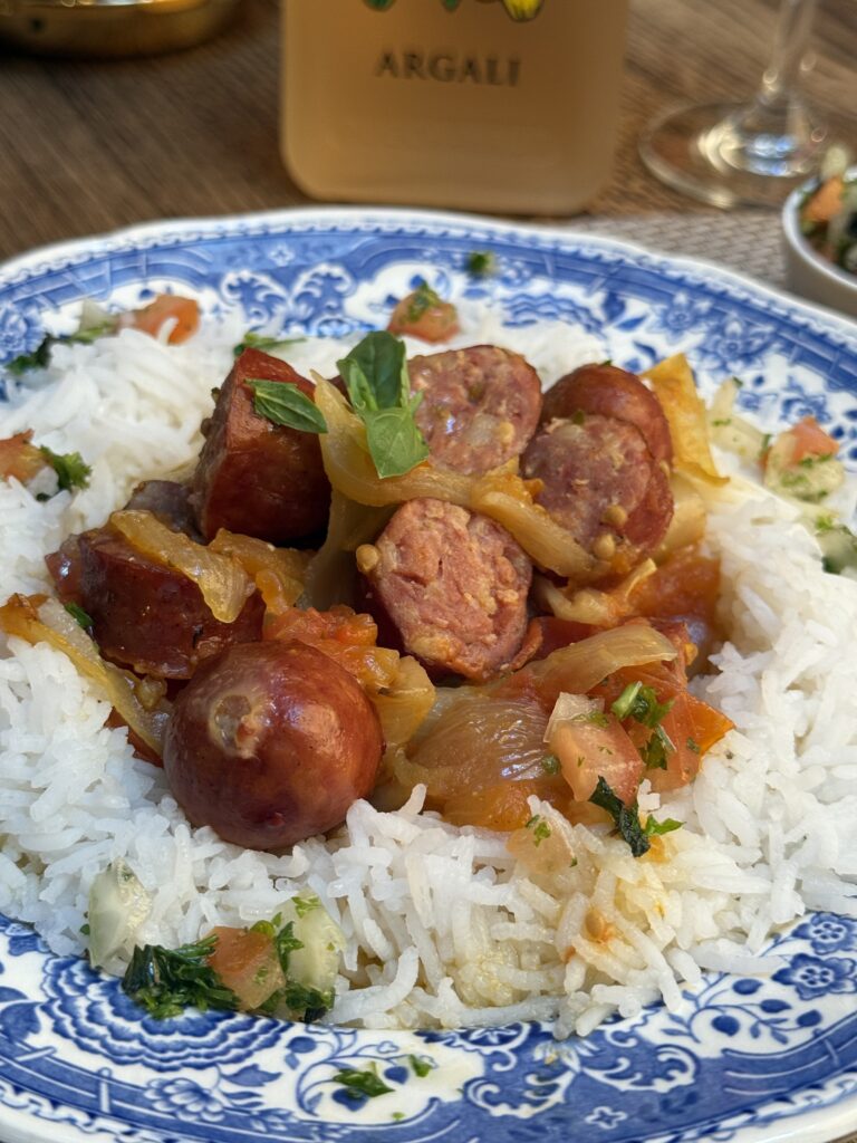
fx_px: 1584
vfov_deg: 39.7
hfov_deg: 30.3
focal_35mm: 48
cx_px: 428
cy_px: 572
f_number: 1.78
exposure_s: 1/50
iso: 64
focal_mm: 6.76
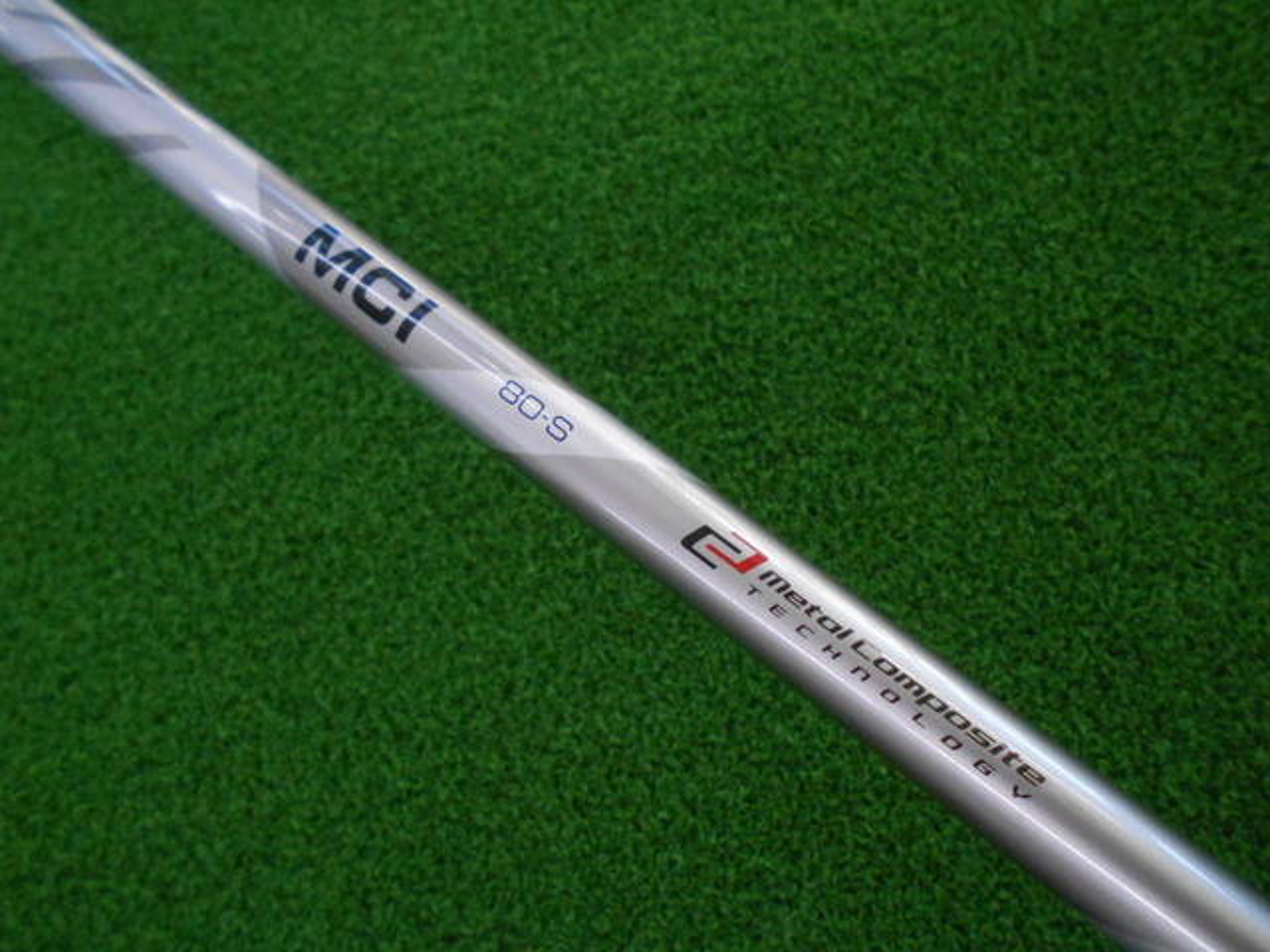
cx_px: 635
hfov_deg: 67.3
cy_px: 476
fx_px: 954
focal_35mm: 26
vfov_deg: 53.1
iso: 560
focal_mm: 4.6
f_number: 3.2
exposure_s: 1/250
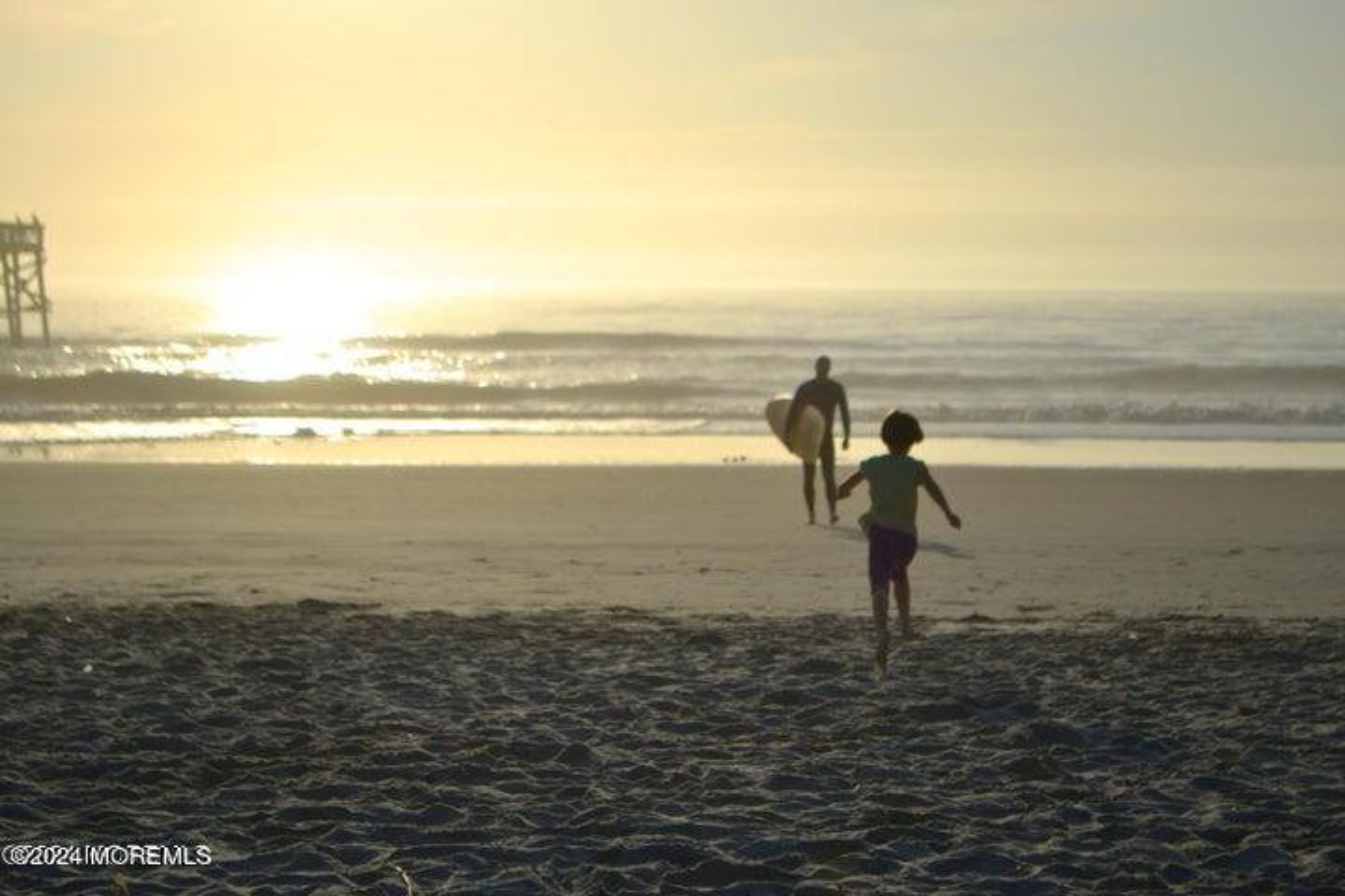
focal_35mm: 82
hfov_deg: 24.6
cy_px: 448
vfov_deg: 16.6
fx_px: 3082
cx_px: 672
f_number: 5.6
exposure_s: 1/2000
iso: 100
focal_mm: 55
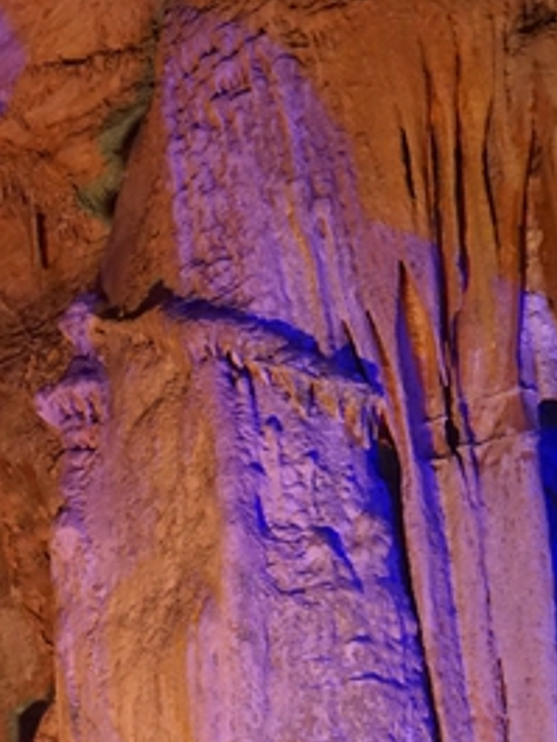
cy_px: 581
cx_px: -221
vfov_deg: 31.0
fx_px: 1308
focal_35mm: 61
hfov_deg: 21.2
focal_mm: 24
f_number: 4
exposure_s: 1/125
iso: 6400
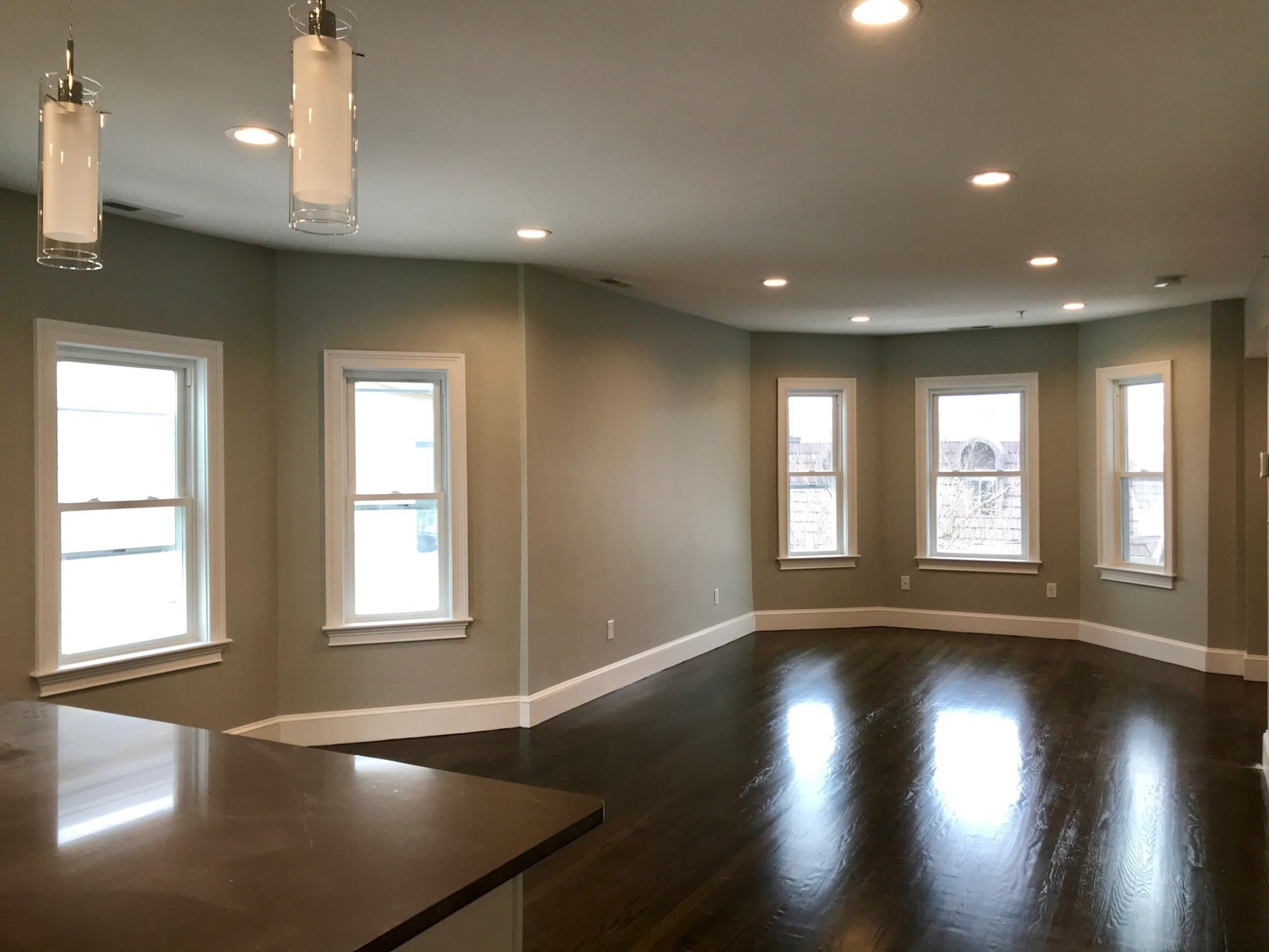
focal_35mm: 28
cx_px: 634
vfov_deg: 49.7
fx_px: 1026
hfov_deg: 63.4
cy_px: 476
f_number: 1.8
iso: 32
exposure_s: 1/60
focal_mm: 3.99
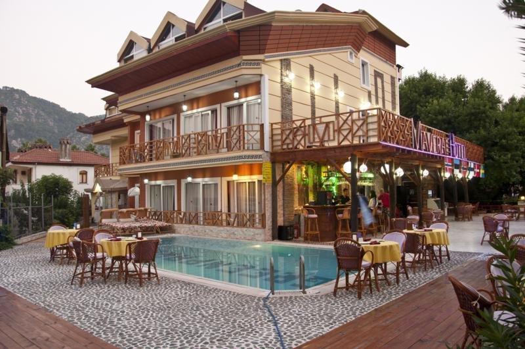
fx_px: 393
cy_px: 174
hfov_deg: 67.5
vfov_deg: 47.8
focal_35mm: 27
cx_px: 262
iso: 200
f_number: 5
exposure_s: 1/4
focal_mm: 18
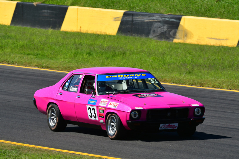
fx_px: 3785
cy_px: 80
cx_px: 120
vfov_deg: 2.4
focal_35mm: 570
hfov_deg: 3.6
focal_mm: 380
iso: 500
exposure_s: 1/640
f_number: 13
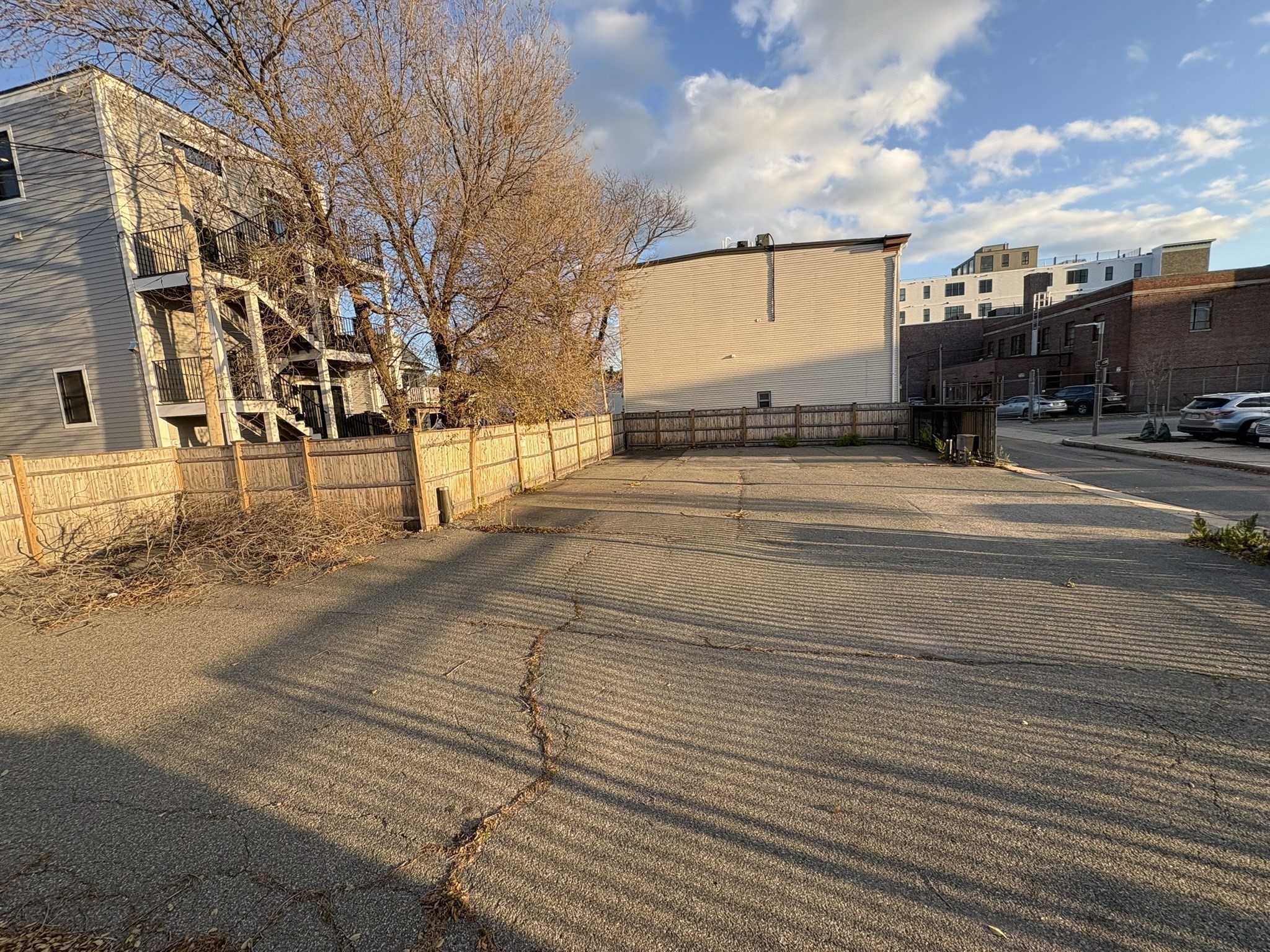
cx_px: 635
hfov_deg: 102.1
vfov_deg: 85.7
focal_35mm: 14
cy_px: 476
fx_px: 514
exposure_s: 1/443
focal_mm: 2.22
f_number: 2.2
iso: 40
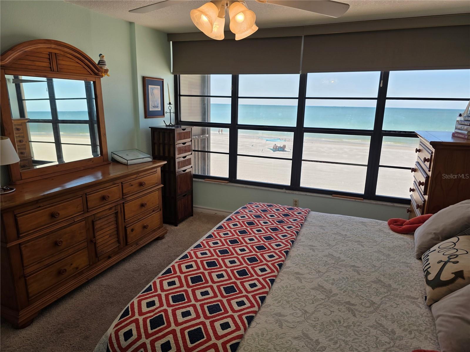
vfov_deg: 58.9
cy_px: 176
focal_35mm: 23
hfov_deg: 73.9
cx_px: 235
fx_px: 312
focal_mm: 6.3
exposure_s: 1/120
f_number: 1.7
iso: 12
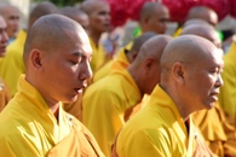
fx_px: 2629
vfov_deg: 3.4
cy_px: 163
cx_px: -145
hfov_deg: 5.1
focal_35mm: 401
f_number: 7.1
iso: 200
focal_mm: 120
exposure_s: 1/200
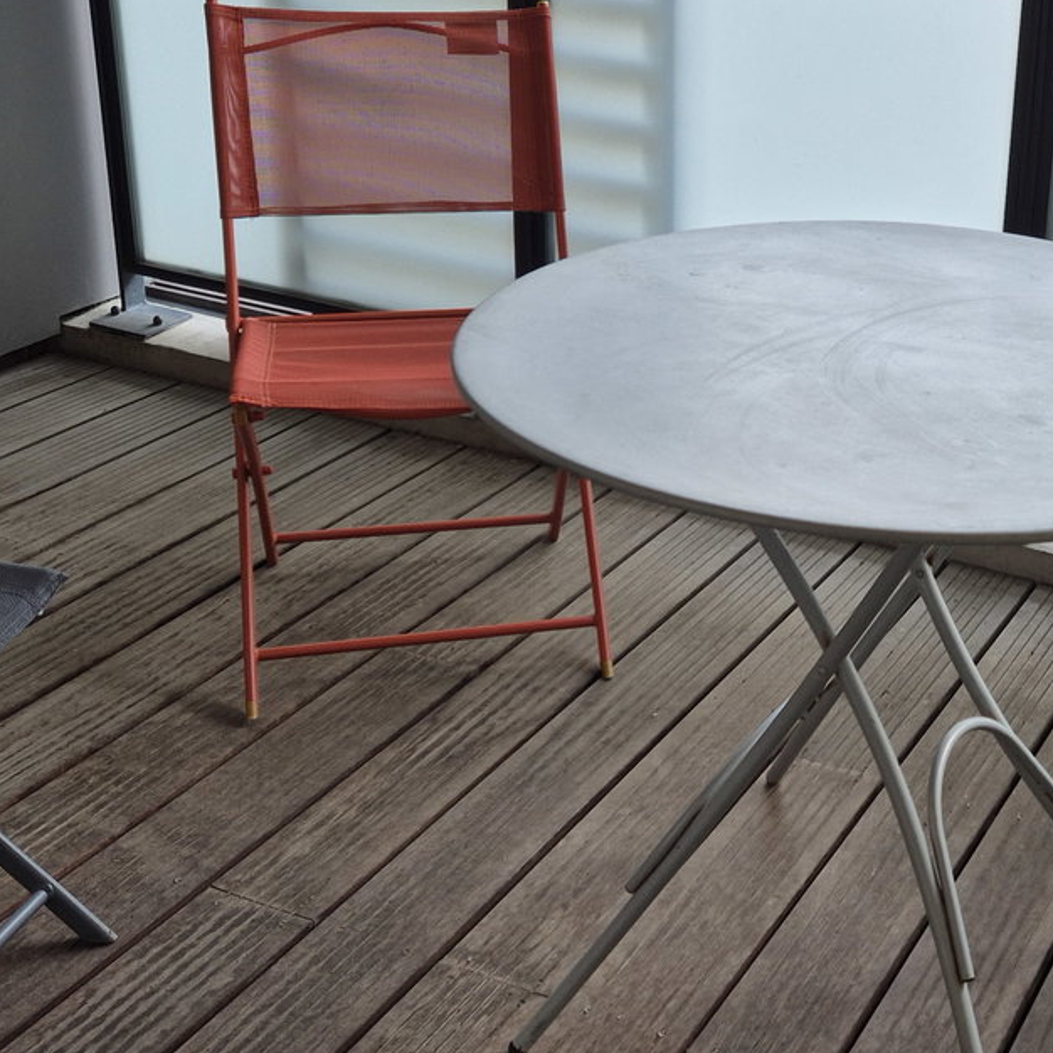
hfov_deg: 31.0
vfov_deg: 32.4
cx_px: 981
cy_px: 326
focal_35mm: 52
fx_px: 1790
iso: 50
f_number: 1.8
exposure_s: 1/180
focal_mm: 5.4
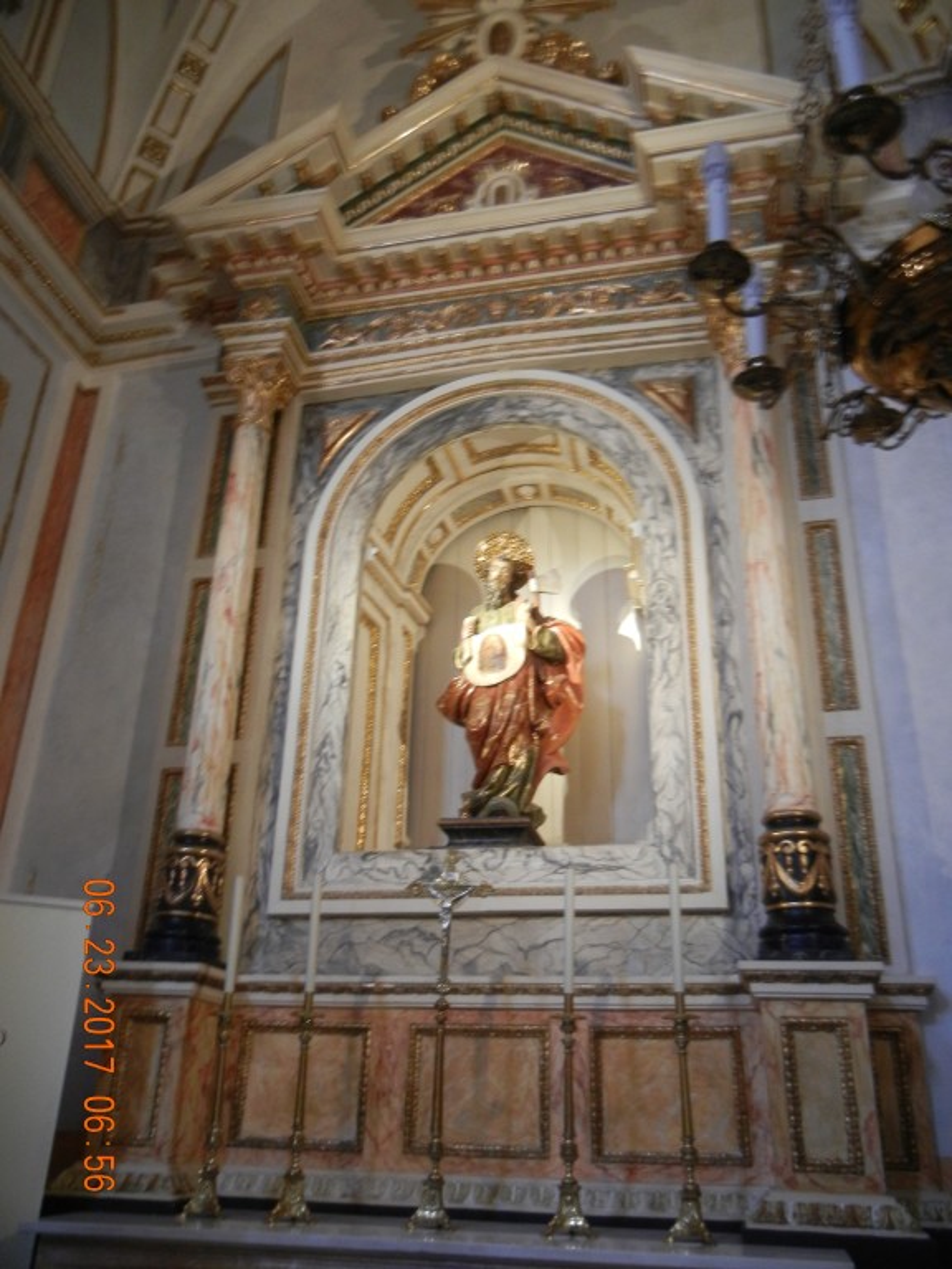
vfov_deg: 60.0
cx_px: 476
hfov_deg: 46.8
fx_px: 1100
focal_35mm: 30
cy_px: 634
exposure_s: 1/6.2
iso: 400
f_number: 3.5
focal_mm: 5.4
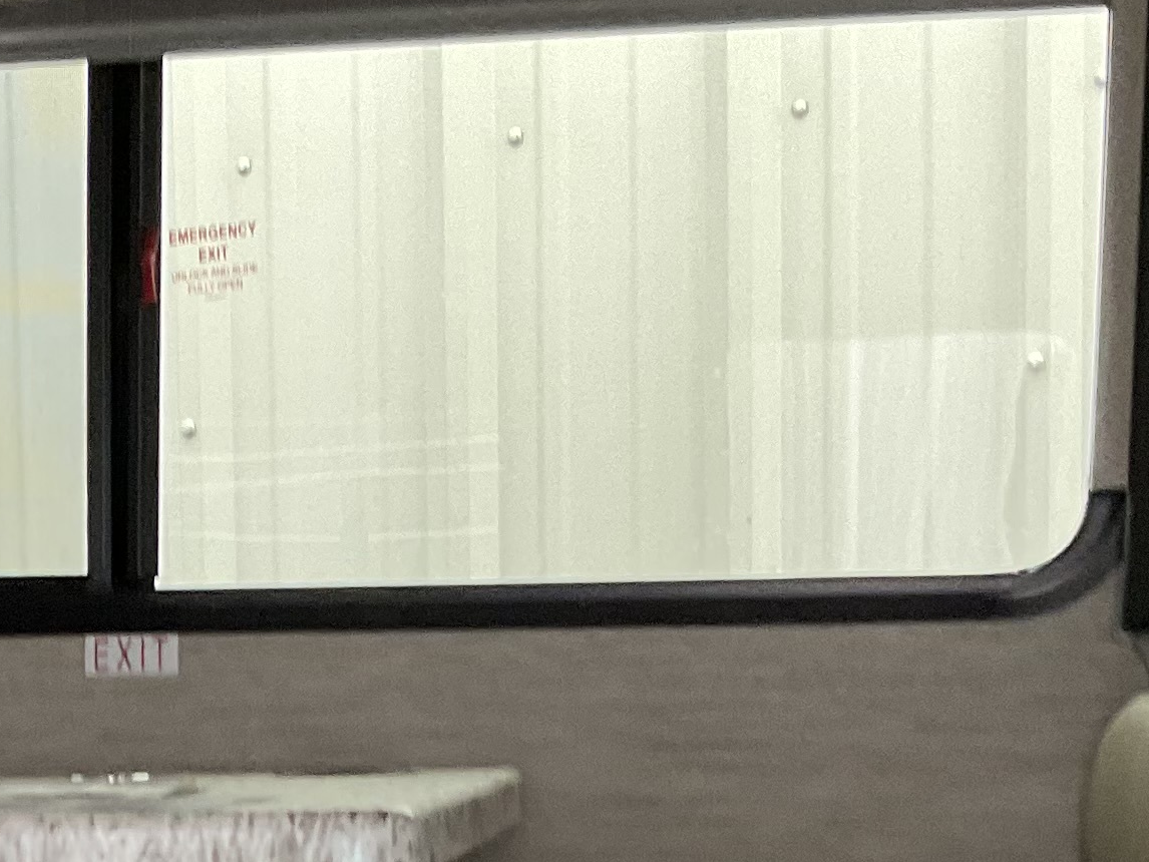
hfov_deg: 18.7
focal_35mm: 102
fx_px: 3386
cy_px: 1138
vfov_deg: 13.9
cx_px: -47
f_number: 1.8
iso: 50
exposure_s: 1/60
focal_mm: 3
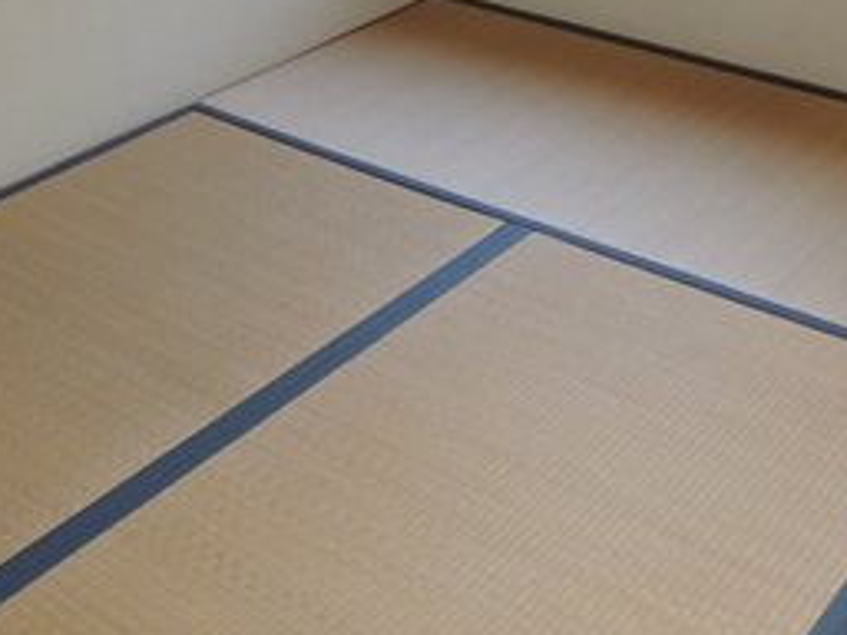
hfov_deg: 32.2
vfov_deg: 22.9
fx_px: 1468
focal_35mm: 60
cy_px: -73
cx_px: 457
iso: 100
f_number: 2.8
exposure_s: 1/40
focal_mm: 4.3
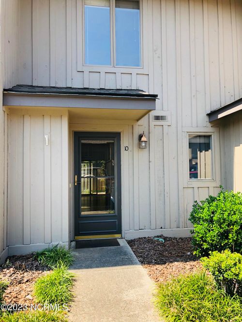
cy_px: 161
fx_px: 261
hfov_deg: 49.7
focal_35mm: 28
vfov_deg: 63.5
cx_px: 121
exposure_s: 1/340
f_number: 1.8
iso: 20
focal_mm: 4
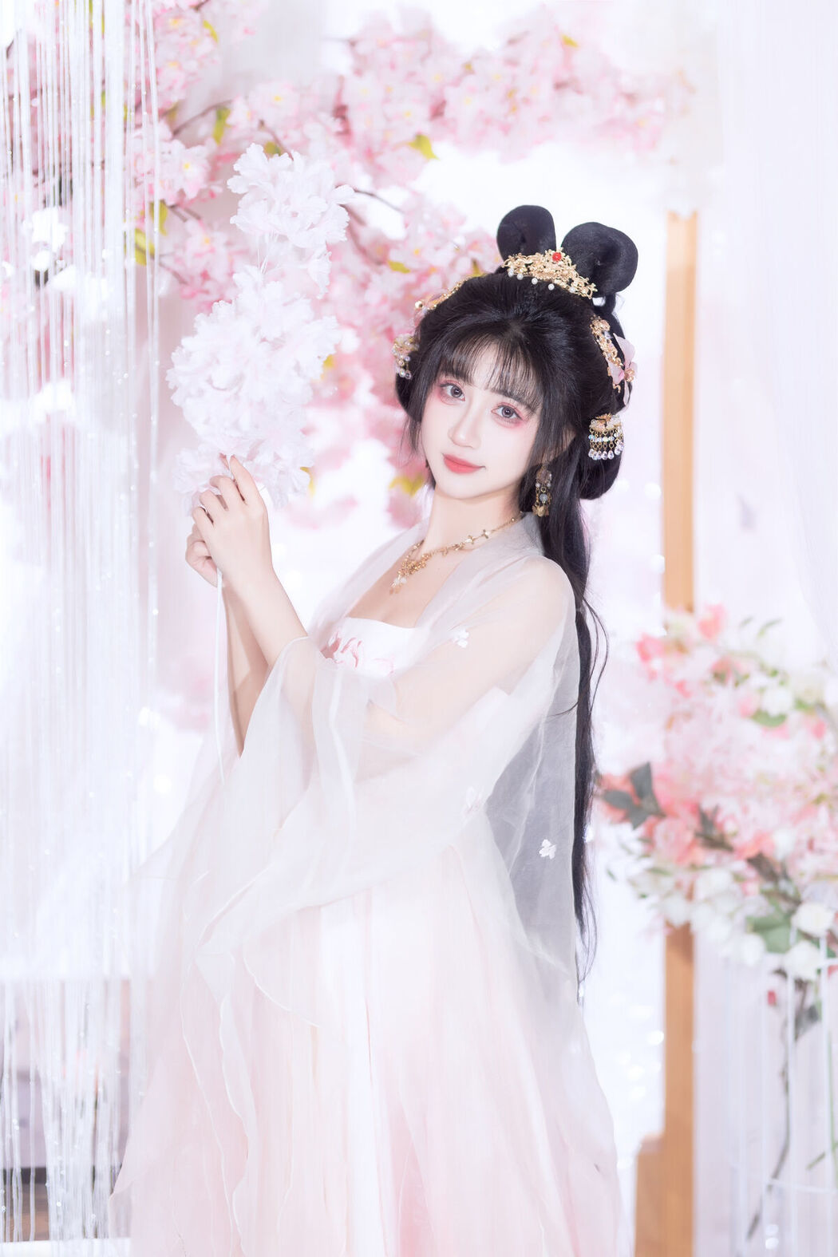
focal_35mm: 85
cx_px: 419
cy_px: 628
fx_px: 2968
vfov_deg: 23.9
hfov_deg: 16.1
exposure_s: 1/400
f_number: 1.4
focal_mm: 85
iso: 200
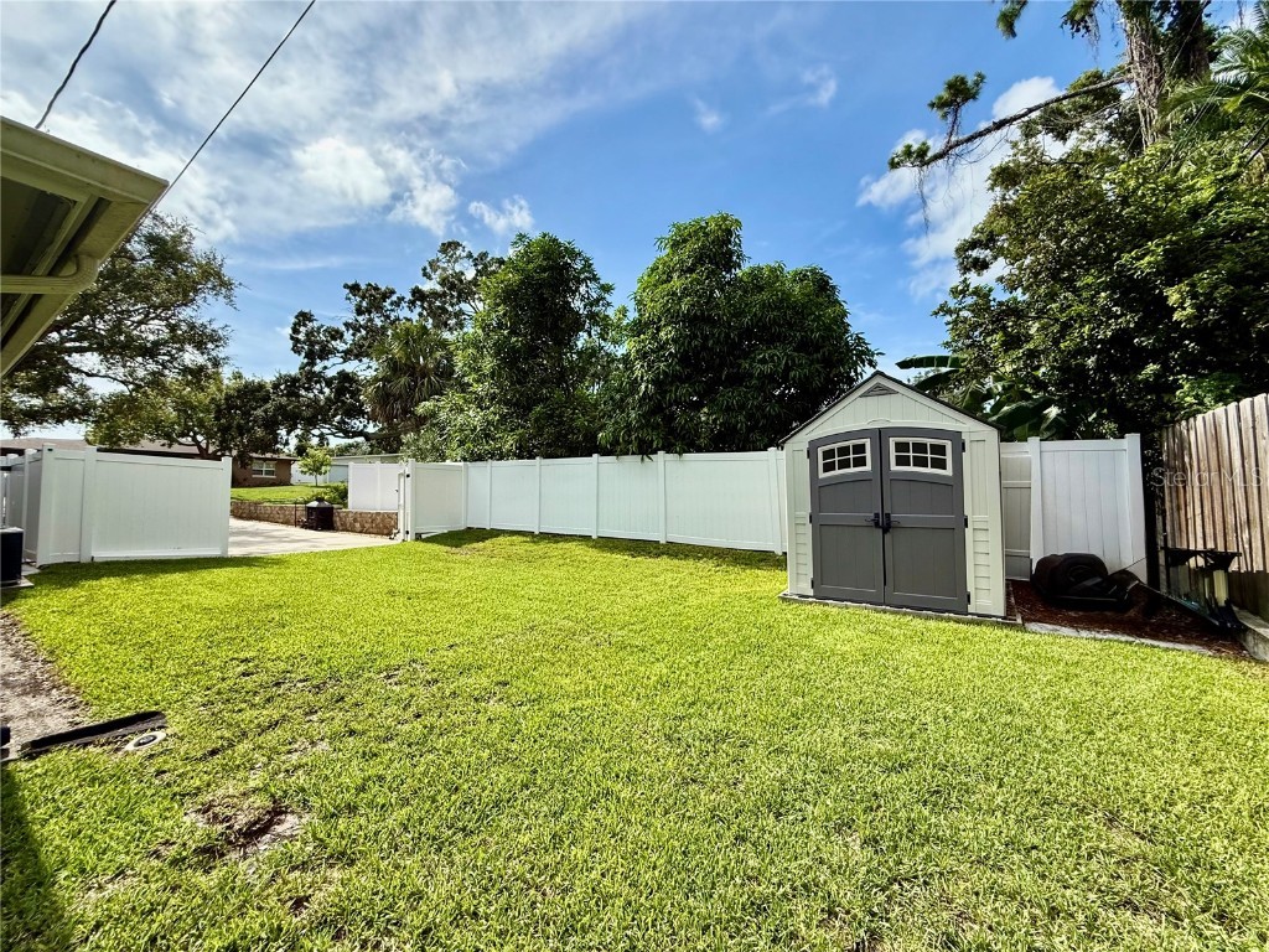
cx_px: 634
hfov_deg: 102.1
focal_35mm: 14
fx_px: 513
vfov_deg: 85.7
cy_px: 476
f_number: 2.2
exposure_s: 1/1901
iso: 64
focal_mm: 2.22
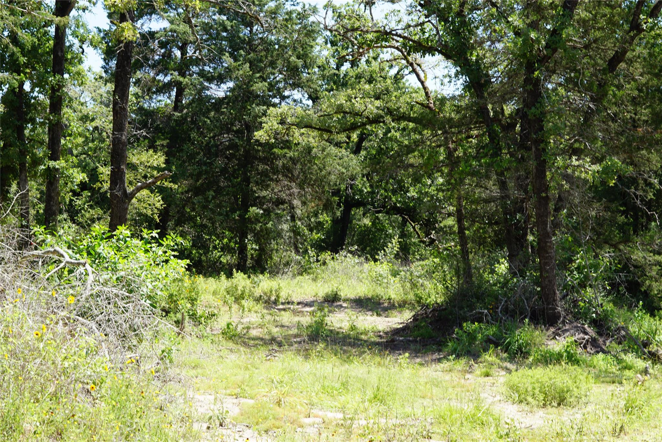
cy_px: 221
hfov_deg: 27.0
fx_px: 1380
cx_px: 331
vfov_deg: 18.2
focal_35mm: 75
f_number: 7.1
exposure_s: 1/100
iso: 100
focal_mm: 50
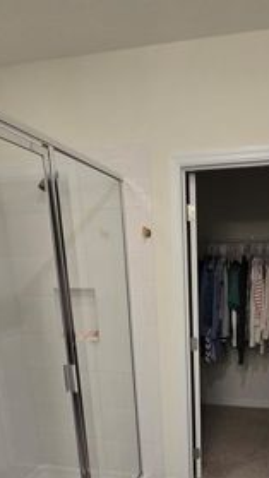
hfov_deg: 41.8
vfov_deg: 65.5
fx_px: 342
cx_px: 198
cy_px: 360
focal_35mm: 27
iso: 125
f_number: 2.2
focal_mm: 1.7
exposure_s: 1/60
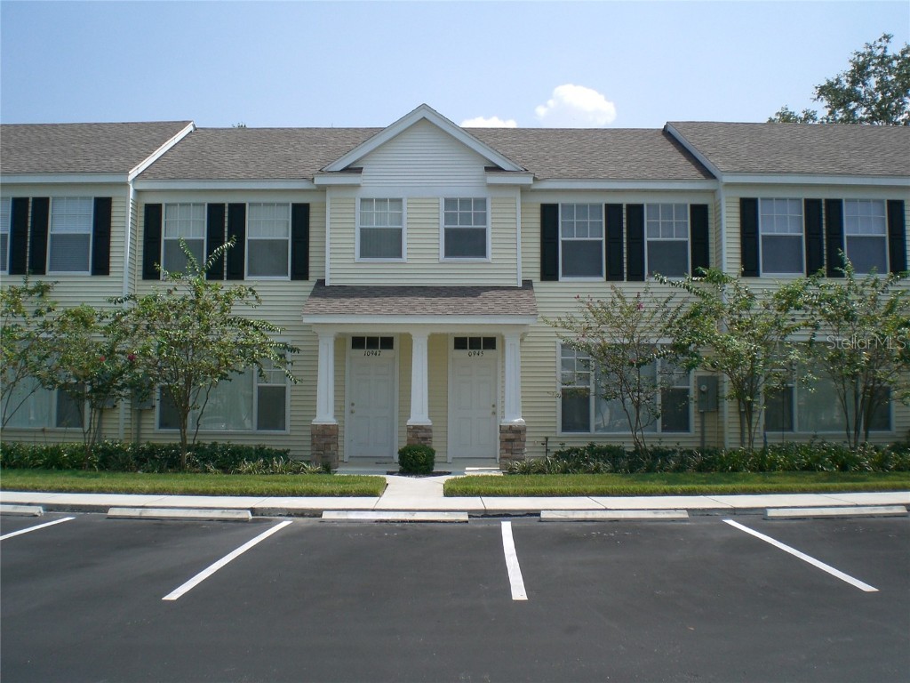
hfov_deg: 49.0
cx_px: 455
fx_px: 999
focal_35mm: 38
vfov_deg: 37.7
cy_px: 342
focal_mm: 6.3
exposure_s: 1/500
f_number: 4.4
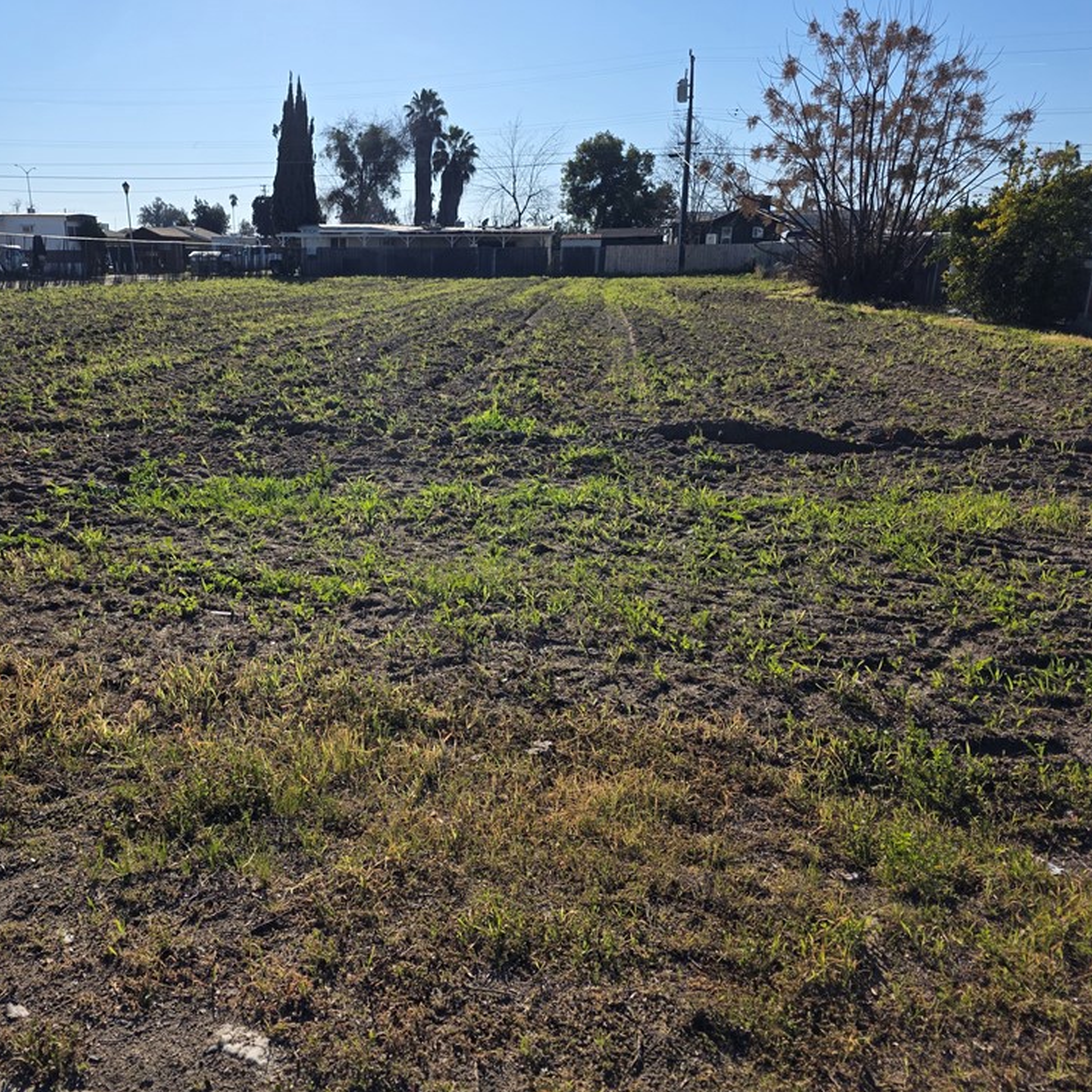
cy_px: 539
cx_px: 407
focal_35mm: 28
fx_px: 999
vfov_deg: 57.3
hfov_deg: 56.6
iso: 80
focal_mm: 6.3
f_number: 1.7
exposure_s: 1/7061
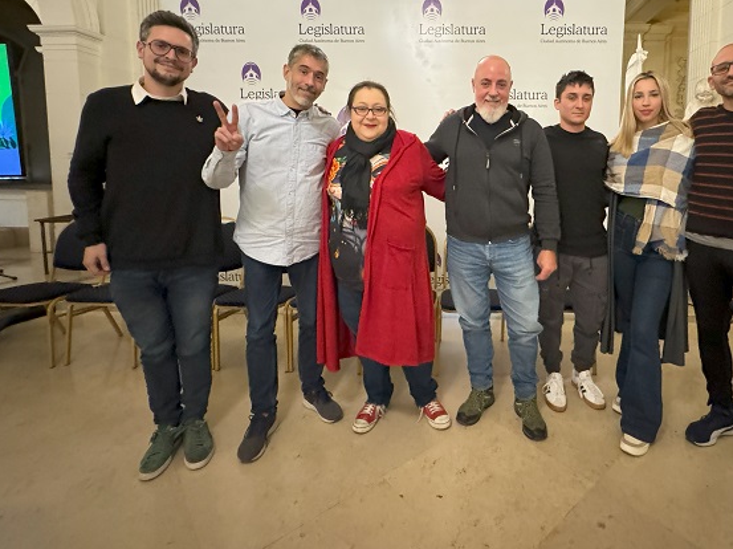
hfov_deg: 83.0
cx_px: 461
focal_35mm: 19
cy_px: 203
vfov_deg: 67.5
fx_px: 402
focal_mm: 2.22
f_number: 2.2
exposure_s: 1/33
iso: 1250
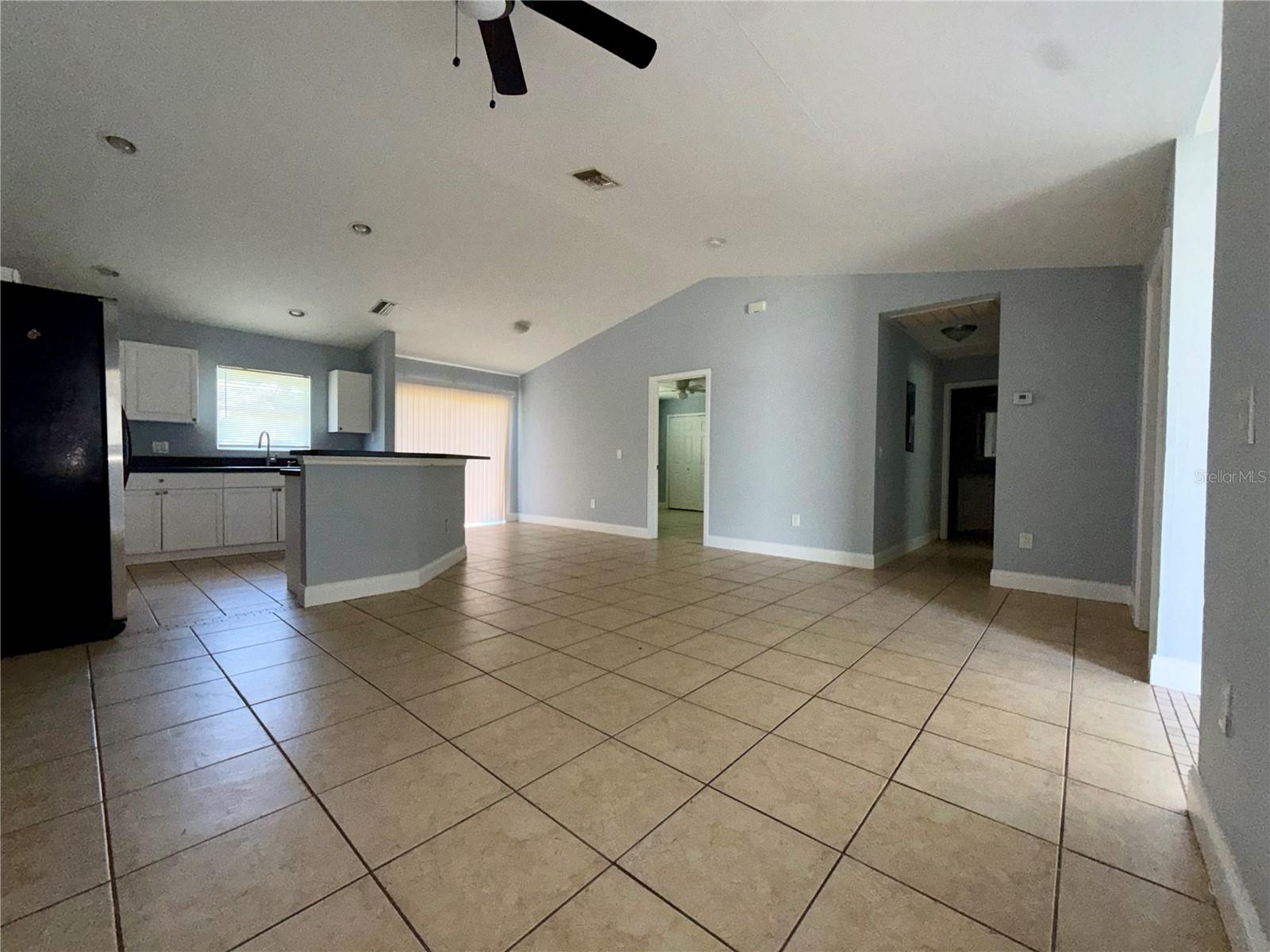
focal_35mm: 14
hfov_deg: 102.1
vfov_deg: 85.7
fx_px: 514
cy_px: 476
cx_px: 635
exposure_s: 1/121
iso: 100
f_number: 2.2
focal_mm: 2.22
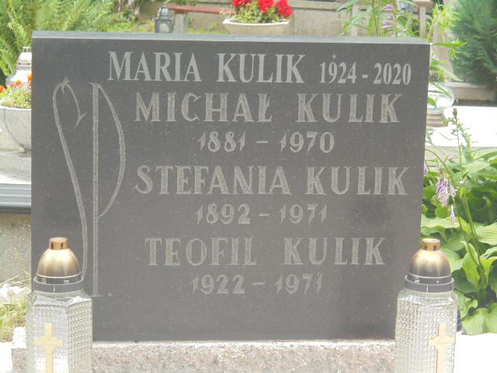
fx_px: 1536
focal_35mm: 107
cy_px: 186
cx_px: 248
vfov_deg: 13.8
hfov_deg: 18.4
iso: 100
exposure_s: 1/60
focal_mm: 19.2
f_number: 5.1
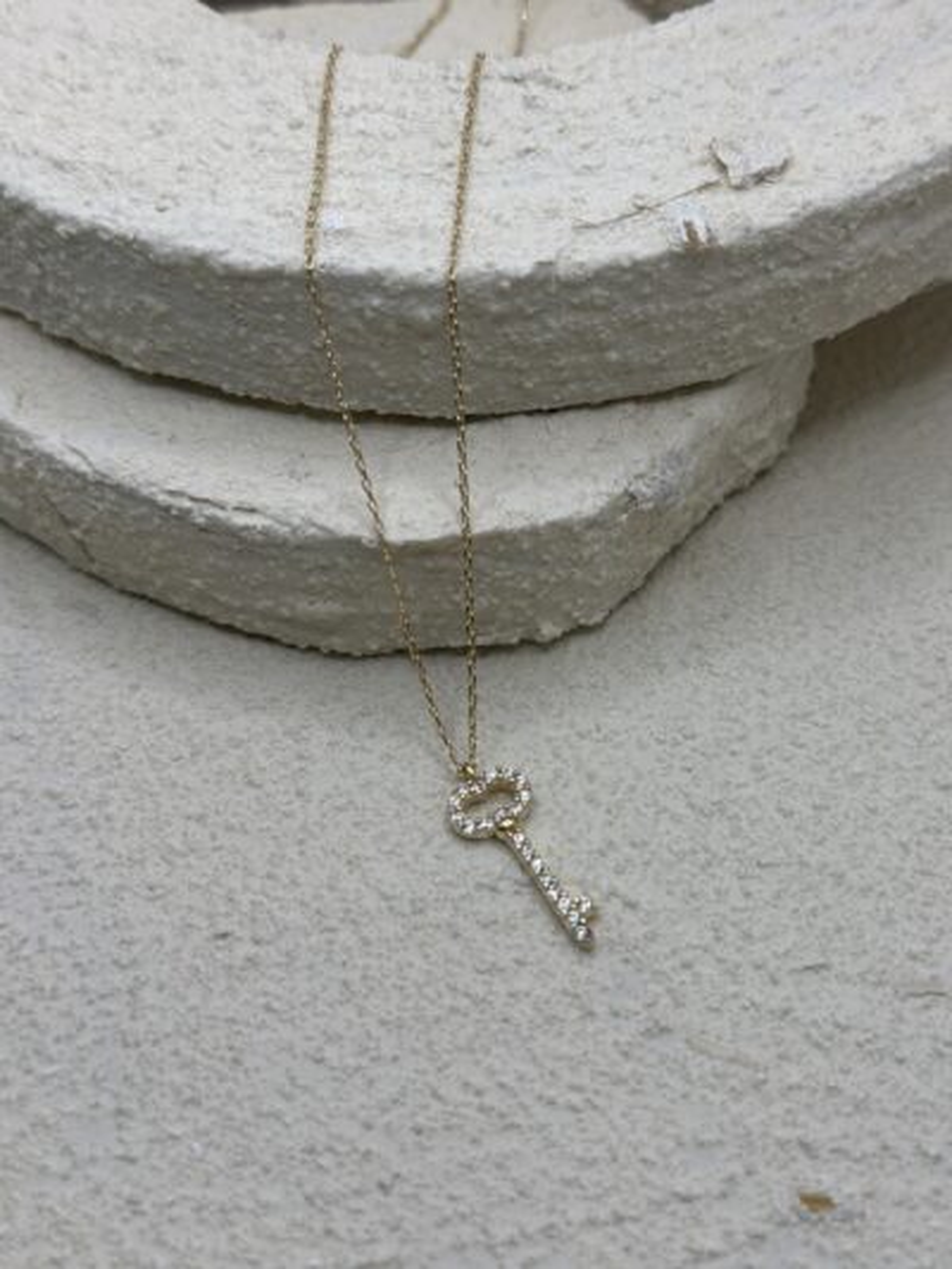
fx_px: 1759
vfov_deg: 39.6
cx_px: 476
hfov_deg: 30.3
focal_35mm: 48
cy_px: 634
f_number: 1.78
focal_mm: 6.86
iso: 80
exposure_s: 1/1376
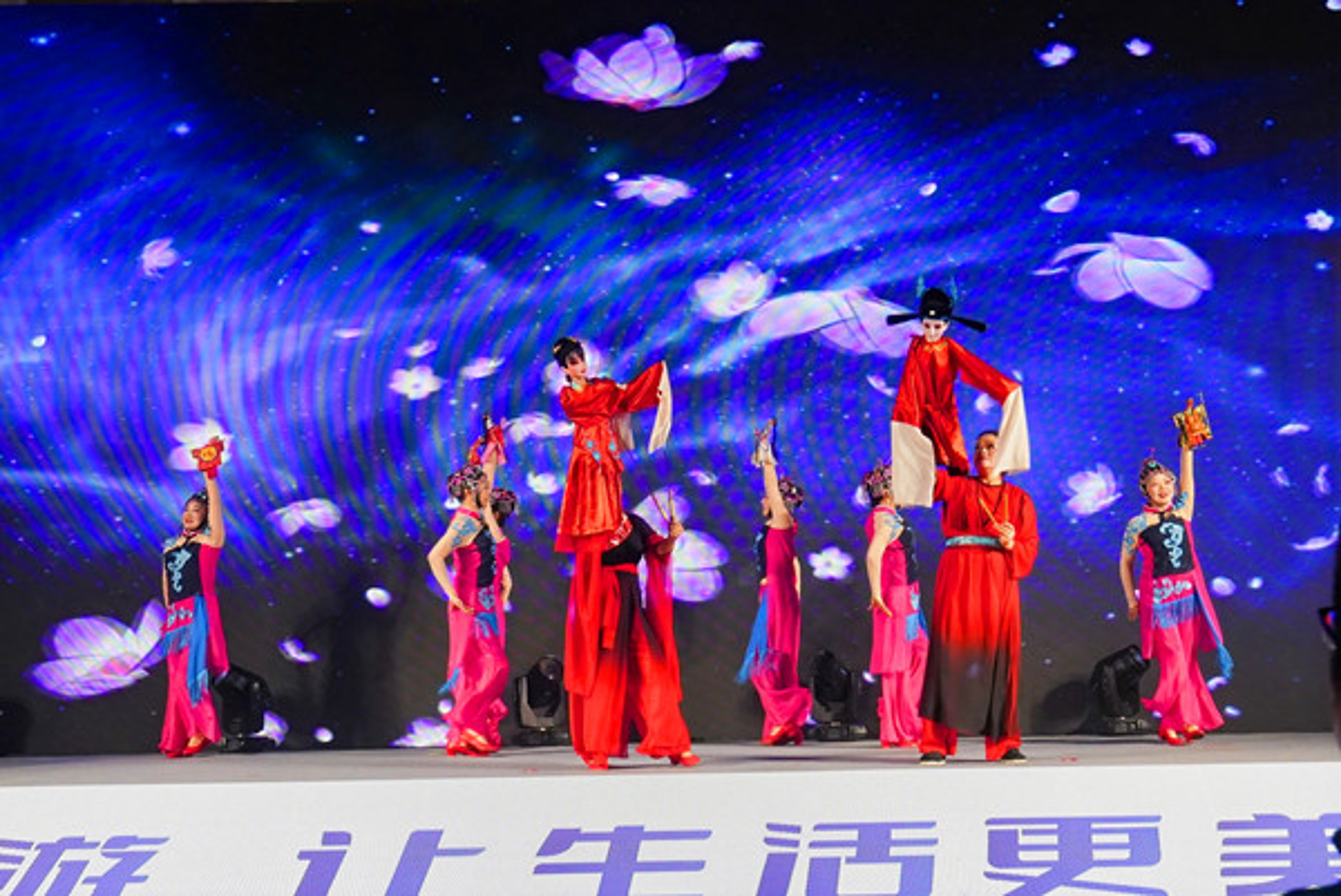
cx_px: 670
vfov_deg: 26.0
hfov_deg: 38.2
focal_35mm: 52
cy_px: 448
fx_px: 1938
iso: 1600
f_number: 8
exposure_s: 1/125
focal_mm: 35
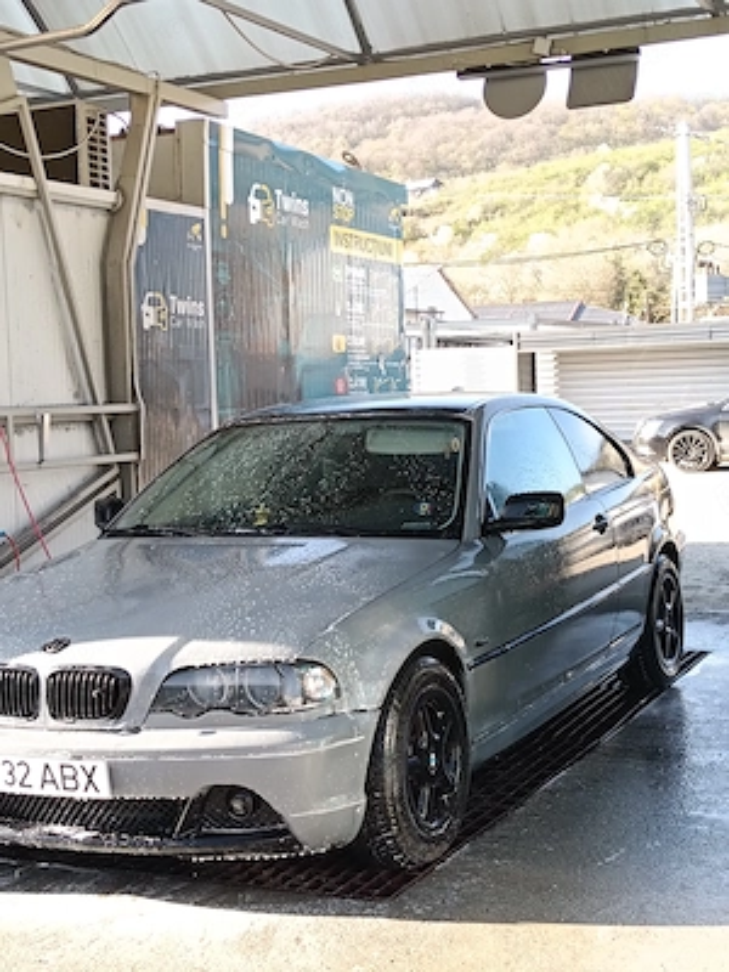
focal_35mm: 54
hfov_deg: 27.0
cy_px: 486
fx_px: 1516
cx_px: 364
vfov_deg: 35.5
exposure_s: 1/100
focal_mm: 3.98
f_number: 1.8
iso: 100
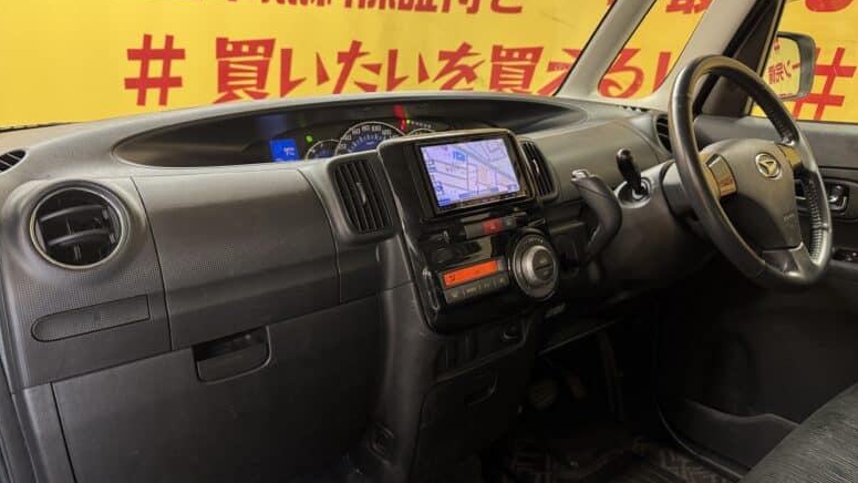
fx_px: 614
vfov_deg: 42.9
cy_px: 222
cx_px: 437
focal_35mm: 27
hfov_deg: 69.9
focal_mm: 6.76
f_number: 1.78
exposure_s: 1/50
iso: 250
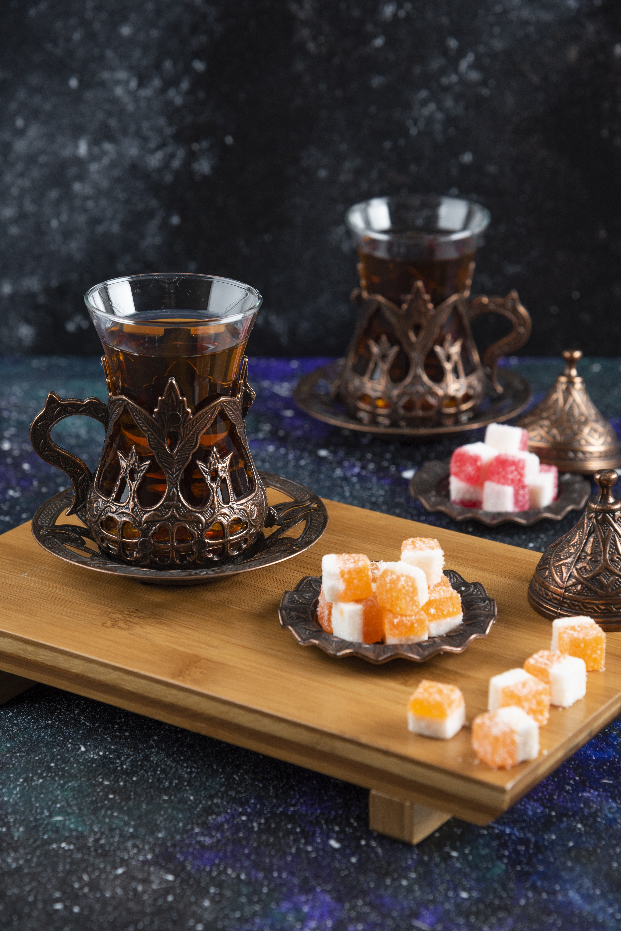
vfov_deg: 20.8
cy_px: 466
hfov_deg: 14.0
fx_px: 2534
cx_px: 310
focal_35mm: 98
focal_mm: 98
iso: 320
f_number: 8
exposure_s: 1/100
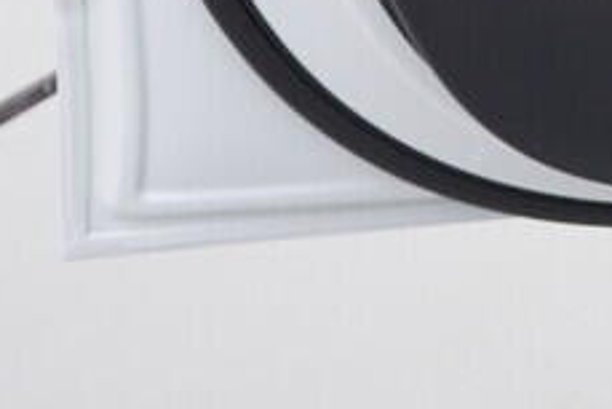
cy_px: -472
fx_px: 2739
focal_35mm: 161
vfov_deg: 8.1
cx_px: 1016
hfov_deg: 12.0
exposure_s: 1/50
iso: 125
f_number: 3.2
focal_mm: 24
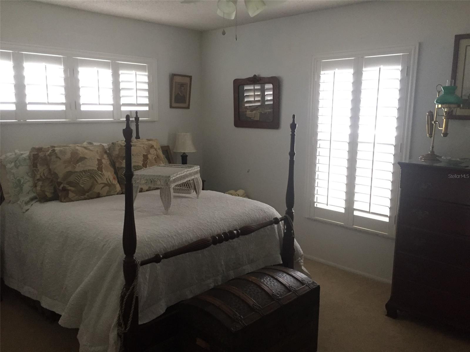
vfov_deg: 48.2
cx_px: 235
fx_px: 394
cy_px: 176
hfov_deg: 61.7
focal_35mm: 29
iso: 200
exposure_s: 1/30
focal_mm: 4.15
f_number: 2.2
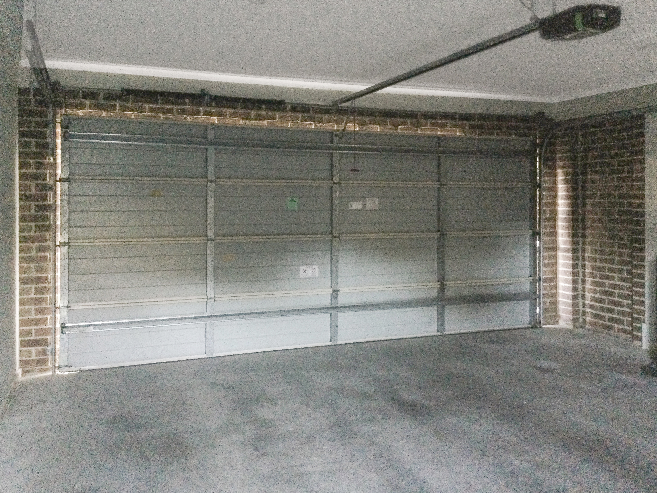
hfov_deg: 58.4
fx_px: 588
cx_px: 328
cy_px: 246
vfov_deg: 45.4
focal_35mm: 31
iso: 800
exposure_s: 1/17
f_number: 2.4
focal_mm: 3.3
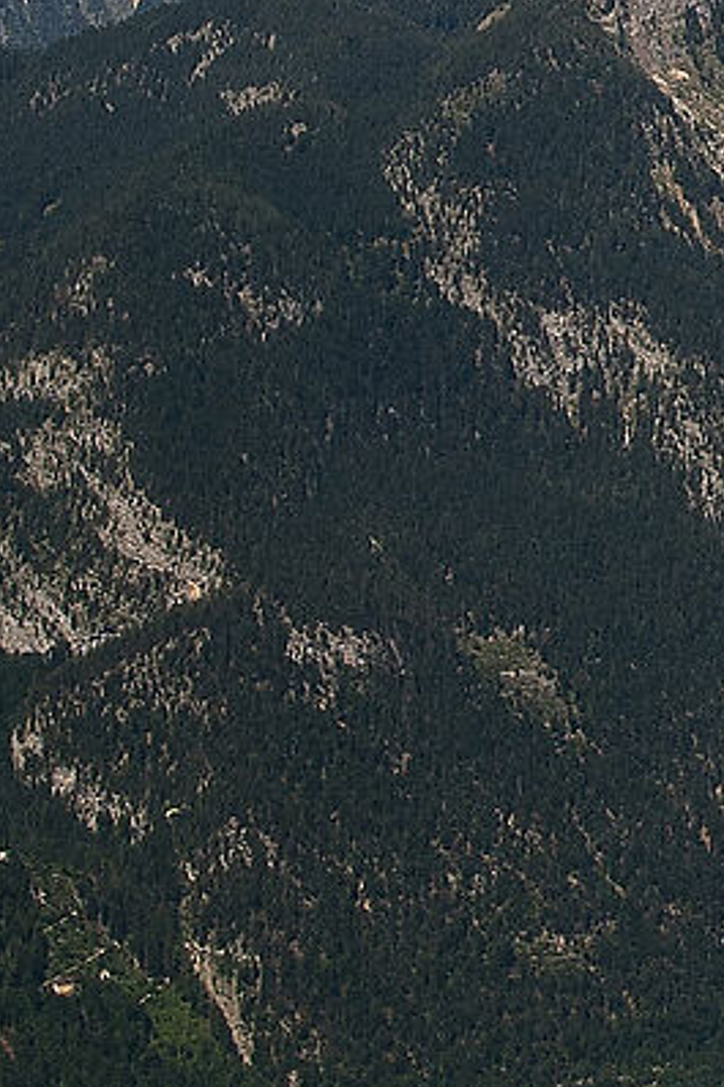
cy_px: -292
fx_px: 5646
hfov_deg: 7.0
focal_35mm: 187
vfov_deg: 10.8
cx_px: 1632
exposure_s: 1/400
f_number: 8
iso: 200
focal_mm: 31
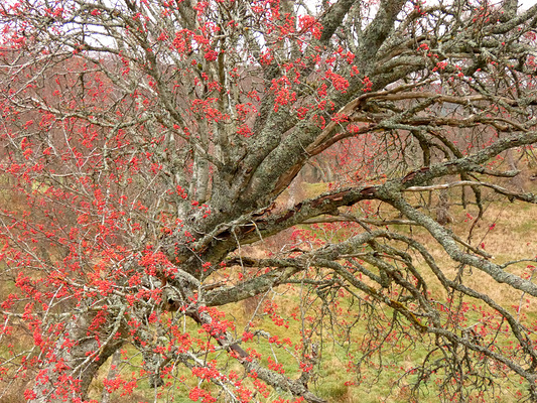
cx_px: 259
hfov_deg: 35.5
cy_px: 226
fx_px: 838
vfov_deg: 27.0
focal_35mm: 54
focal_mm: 8.6
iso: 320
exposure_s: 1/80
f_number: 3.8
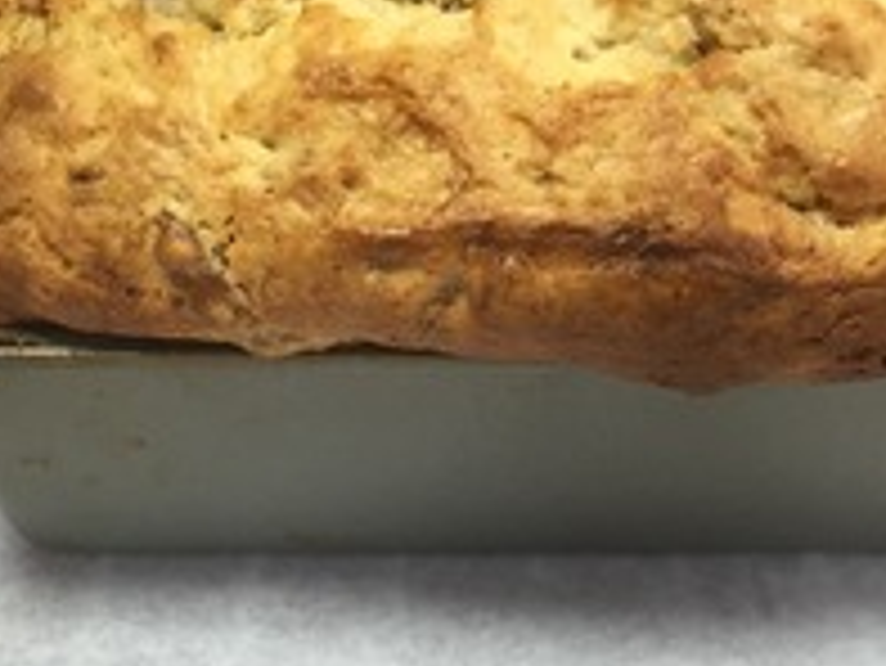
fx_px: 1357
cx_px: 589
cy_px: 418
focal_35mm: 53
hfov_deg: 35.8
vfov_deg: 27.5
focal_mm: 4.15
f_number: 2.2
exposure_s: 1/30
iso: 80
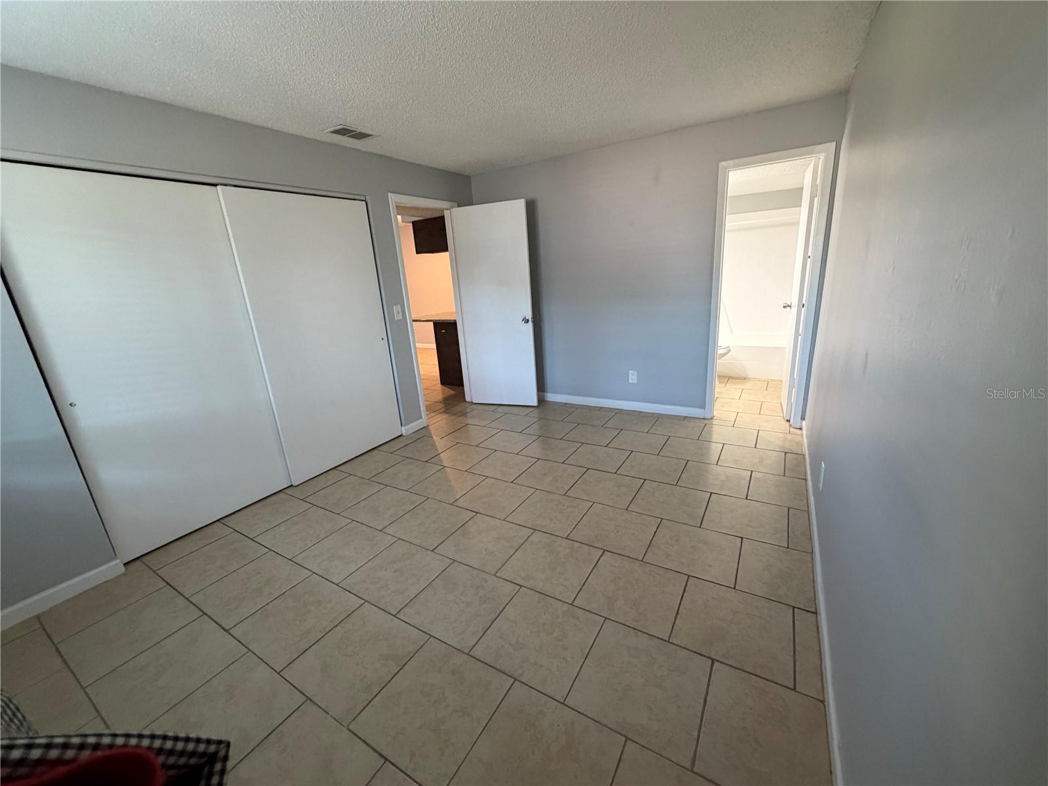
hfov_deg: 102.1
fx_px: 424
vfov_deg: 85.7
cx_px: 524
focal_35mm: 14
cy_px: 393
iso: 400
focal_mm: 2.22
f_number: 2.2
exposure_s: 1/60
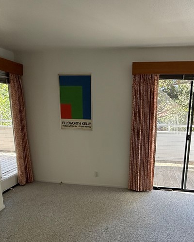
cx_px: 120
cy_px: 155
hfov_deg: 51.0
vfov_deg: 61.2
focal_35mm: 28
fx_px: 201
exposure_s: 1/110
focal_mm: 2.22
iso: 64
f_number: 2.2
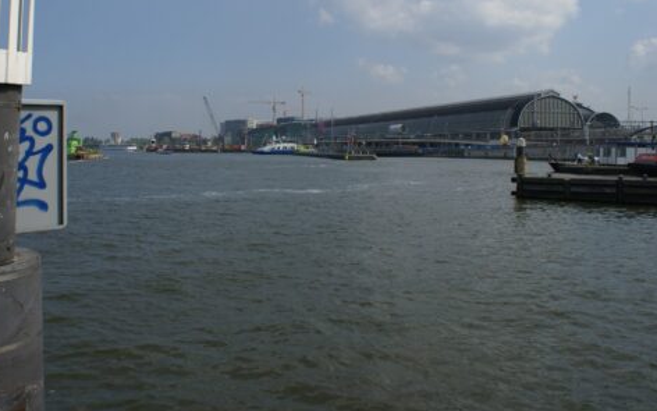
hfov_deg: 54.9
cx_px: 264
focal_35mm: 35
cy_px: 135
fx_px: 627
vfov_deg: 35.9
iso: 100
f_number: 10
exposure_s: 1/320
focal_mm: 18
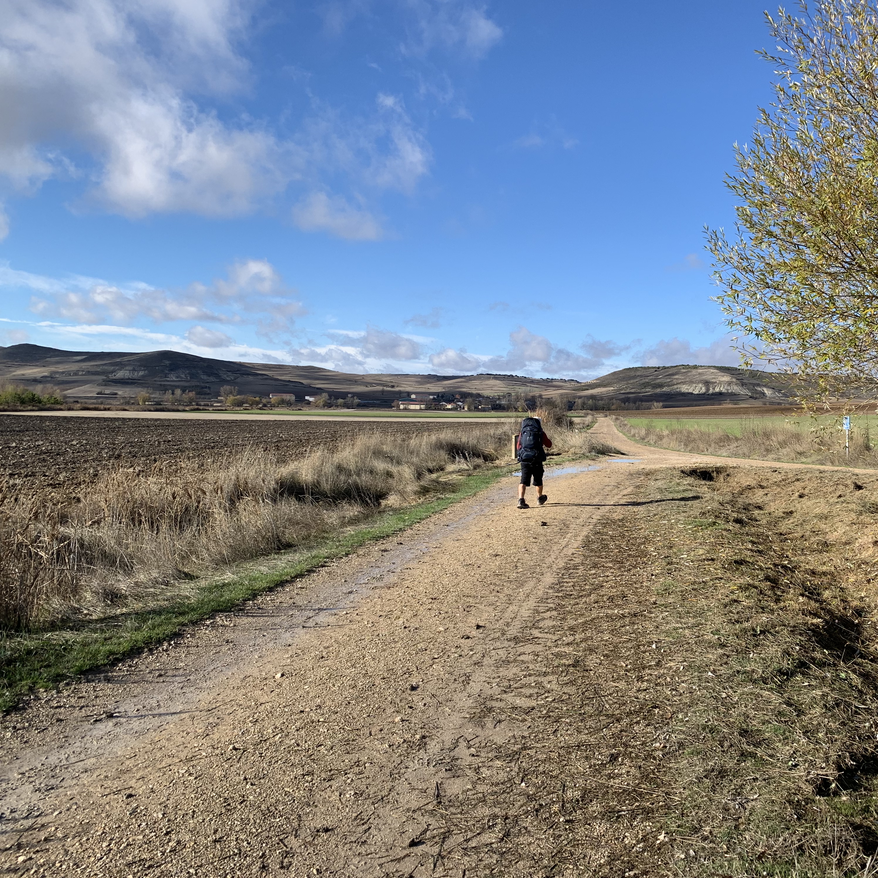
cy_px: 439
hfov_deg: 51.6
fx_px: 890
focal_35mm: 31
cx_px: 582
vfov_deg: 52.5
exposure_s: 1/1845
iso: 25
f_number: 1.8
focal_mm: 4.25
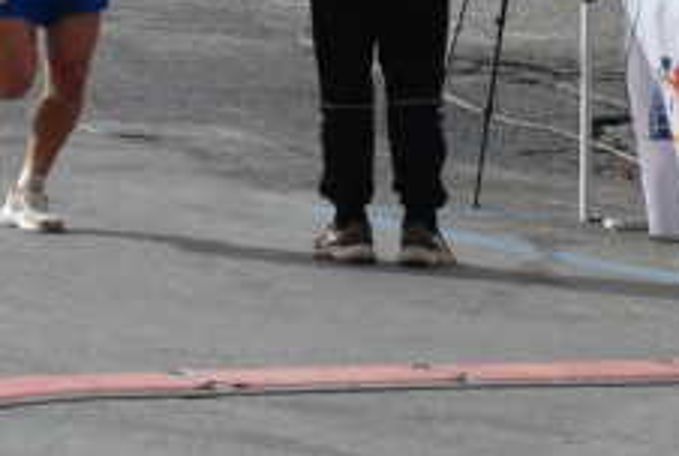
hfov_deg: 6.4
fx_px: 6014
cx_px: -84
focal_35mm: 318
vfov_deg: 4.3
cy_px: -8
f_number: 6.3
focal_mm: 80
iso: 1000
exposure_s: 1/1600
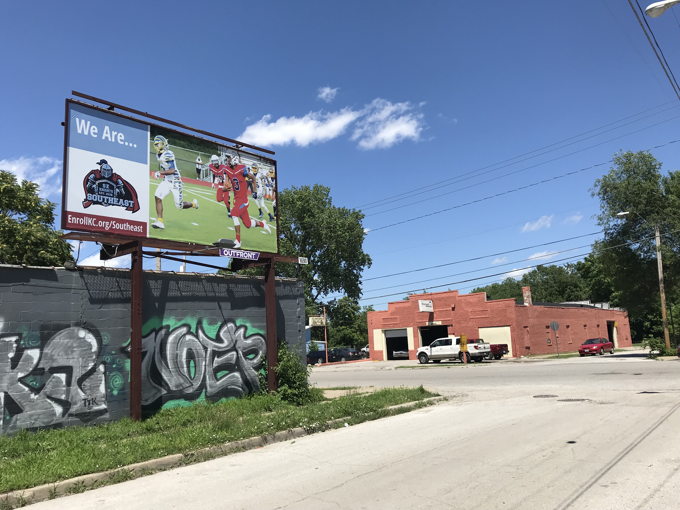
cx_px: 340
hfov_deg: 63.4
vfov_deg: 49.7
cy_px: 255
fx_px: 550
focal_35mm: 28
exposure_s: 1/2907
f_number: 1.8
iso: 20
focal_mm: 3.99
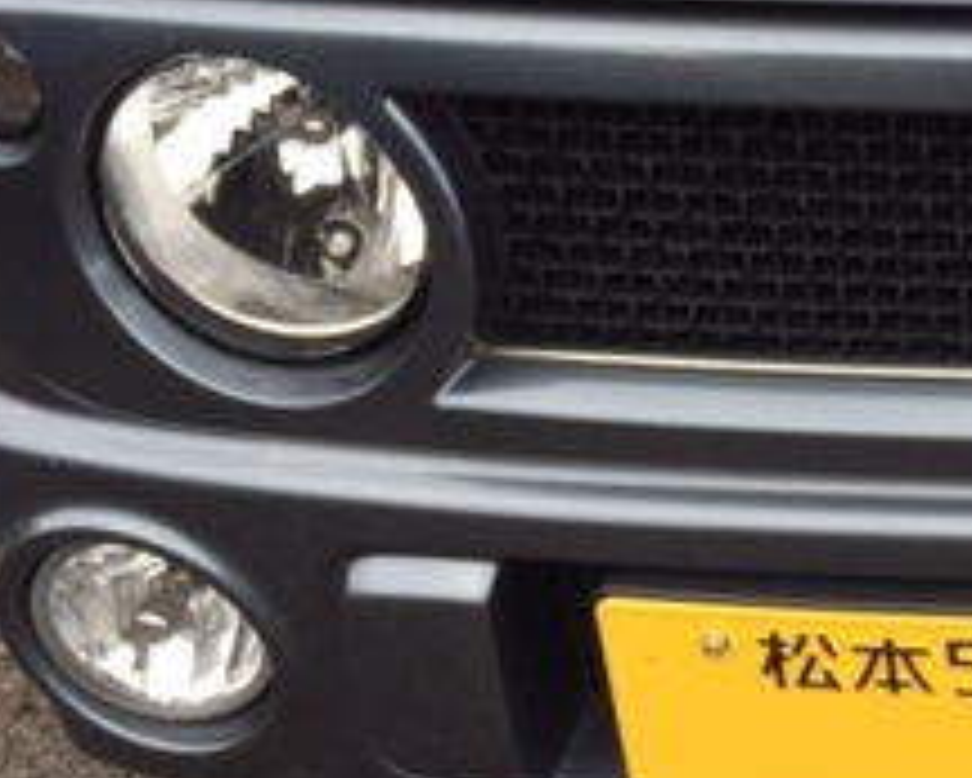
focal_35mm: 84
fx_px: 2418
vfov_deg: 18.2
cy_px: 189
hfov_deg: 20.7
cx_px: 1260
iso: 32
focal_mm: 4.15
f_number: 2.2
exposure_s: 1/125
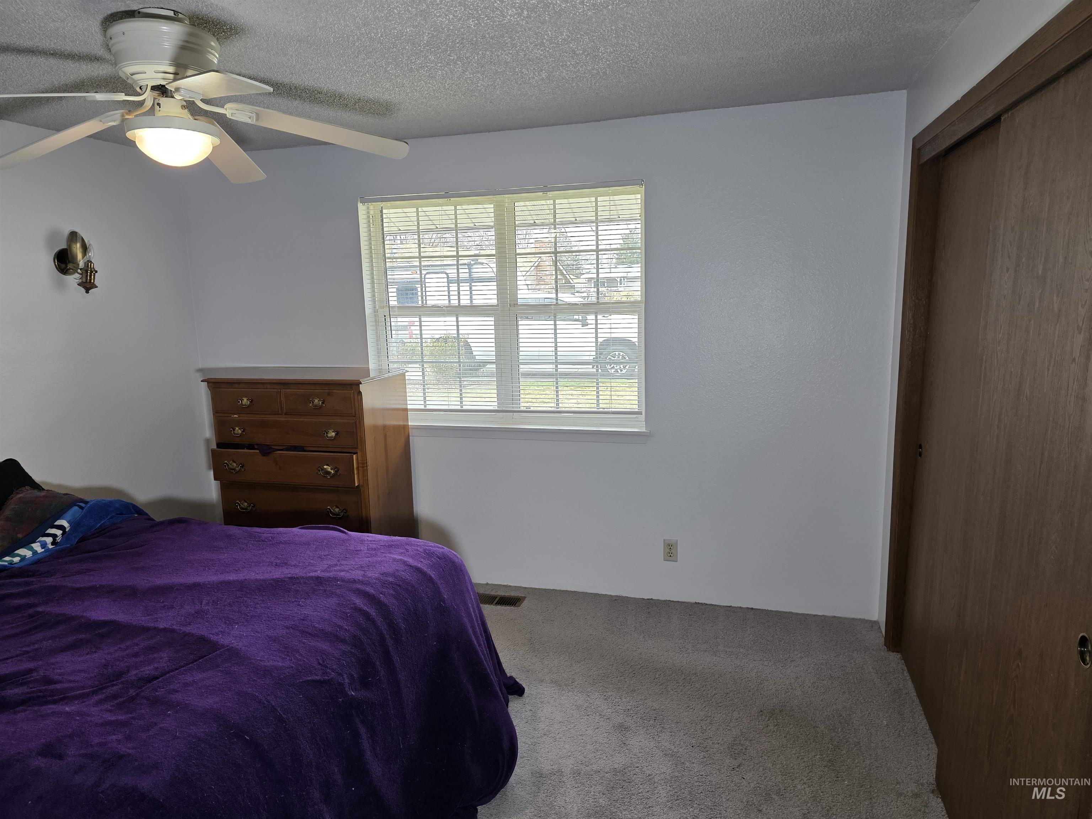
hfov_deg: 73.9
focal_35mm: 23
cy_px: 410
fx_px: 726
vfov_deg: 58.9
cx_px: 546
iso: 160
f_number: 1.7
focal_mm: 6.3
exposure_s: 1/120
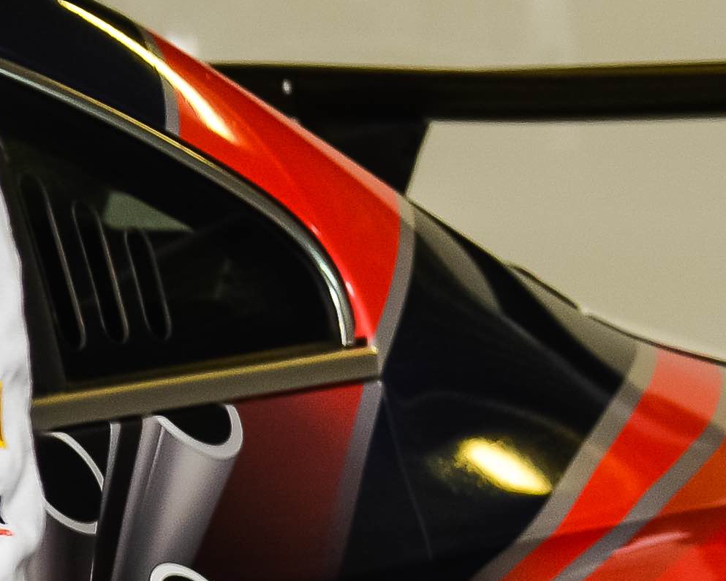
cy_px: 496
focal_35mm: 273
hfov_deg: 6.5
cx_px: -1351
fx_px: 5865
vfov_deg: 5.7
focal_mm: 48
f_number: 5
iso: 500
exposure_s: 1/200
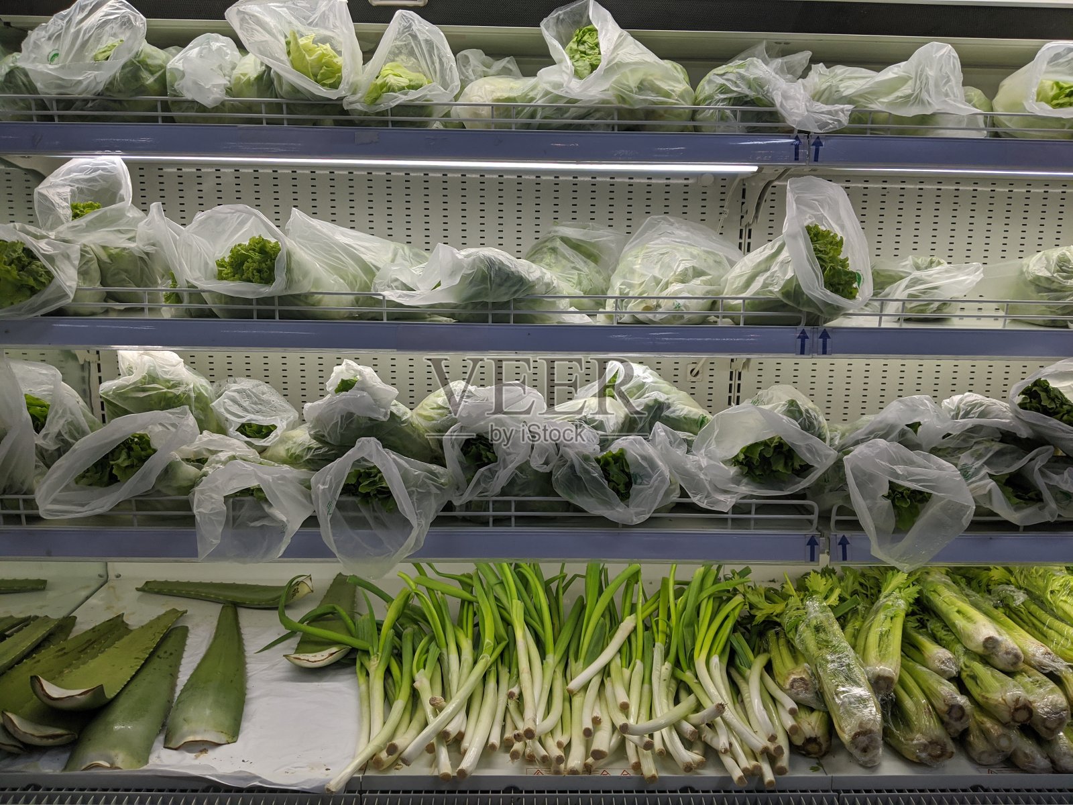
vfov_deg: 51.4
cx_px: 536
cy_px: 402
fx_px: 837
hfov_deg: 65.3
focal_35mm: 27
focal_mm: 4.44
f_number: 1.8
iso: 55
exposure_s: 1/419
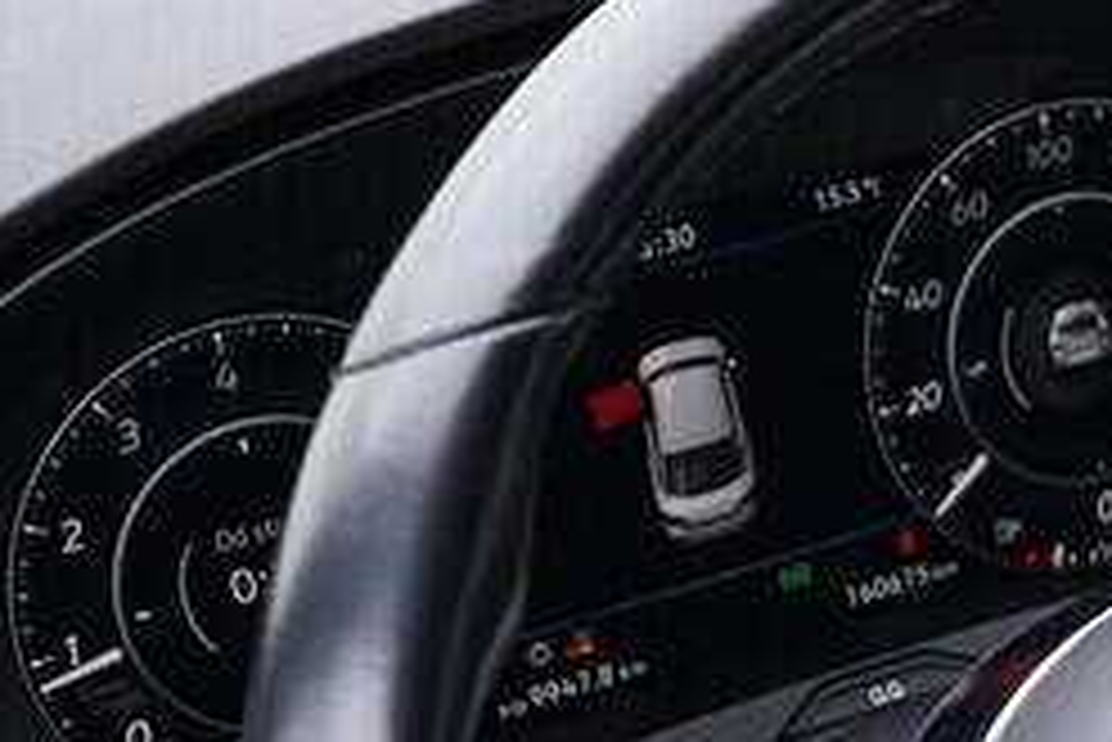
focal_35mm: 149
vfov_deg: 9.0
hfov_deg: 12.8
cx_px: 1864
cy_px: 1023
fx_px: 4605
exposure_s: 1/40
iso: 250
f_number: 2.8
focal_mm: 24
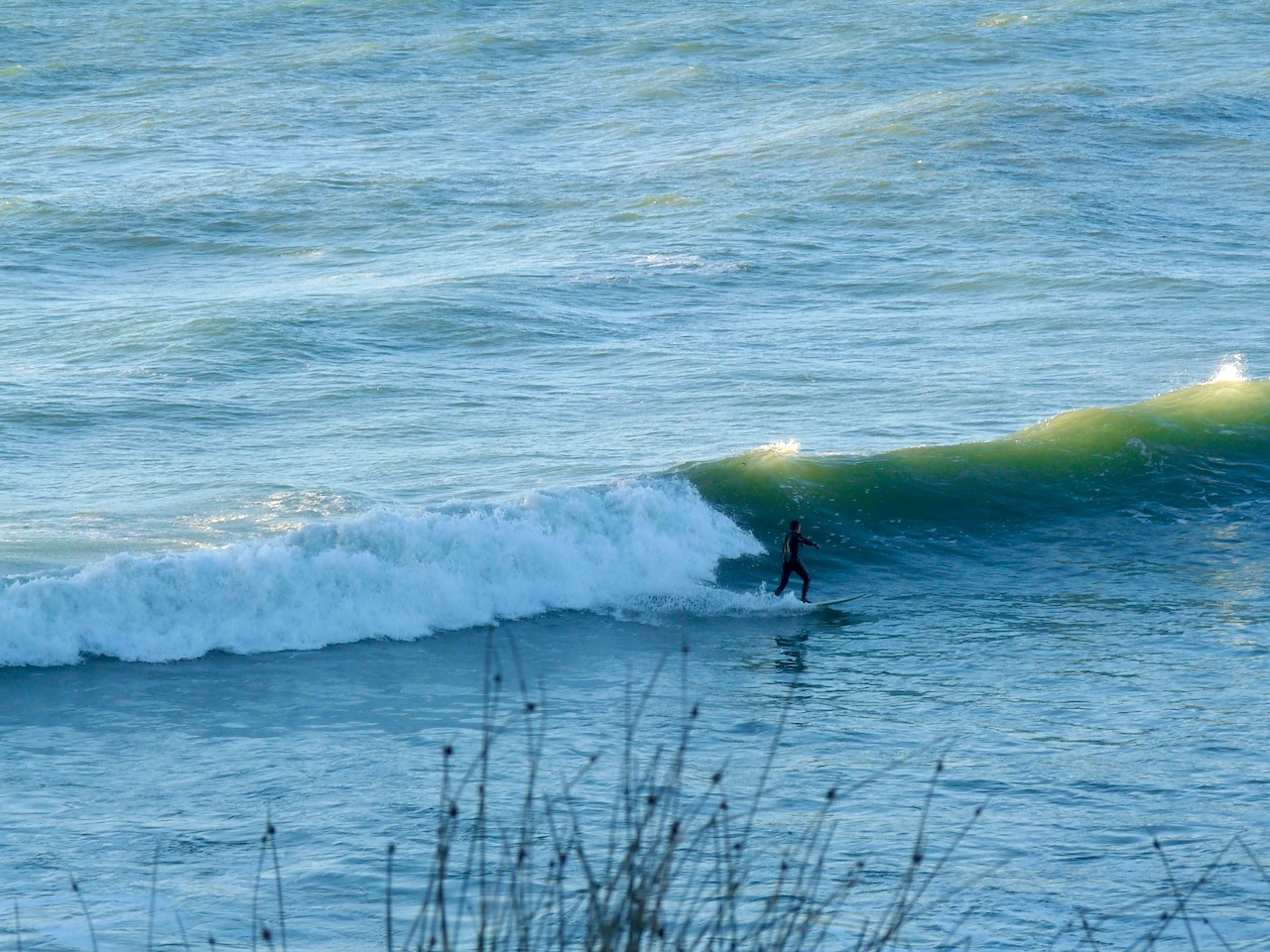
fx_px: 6310
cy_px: 476
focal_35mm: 172
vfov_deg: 8.6
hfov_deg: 11.5
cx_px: 635
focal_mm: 30.5
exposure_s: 1/250
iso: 100
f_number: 5
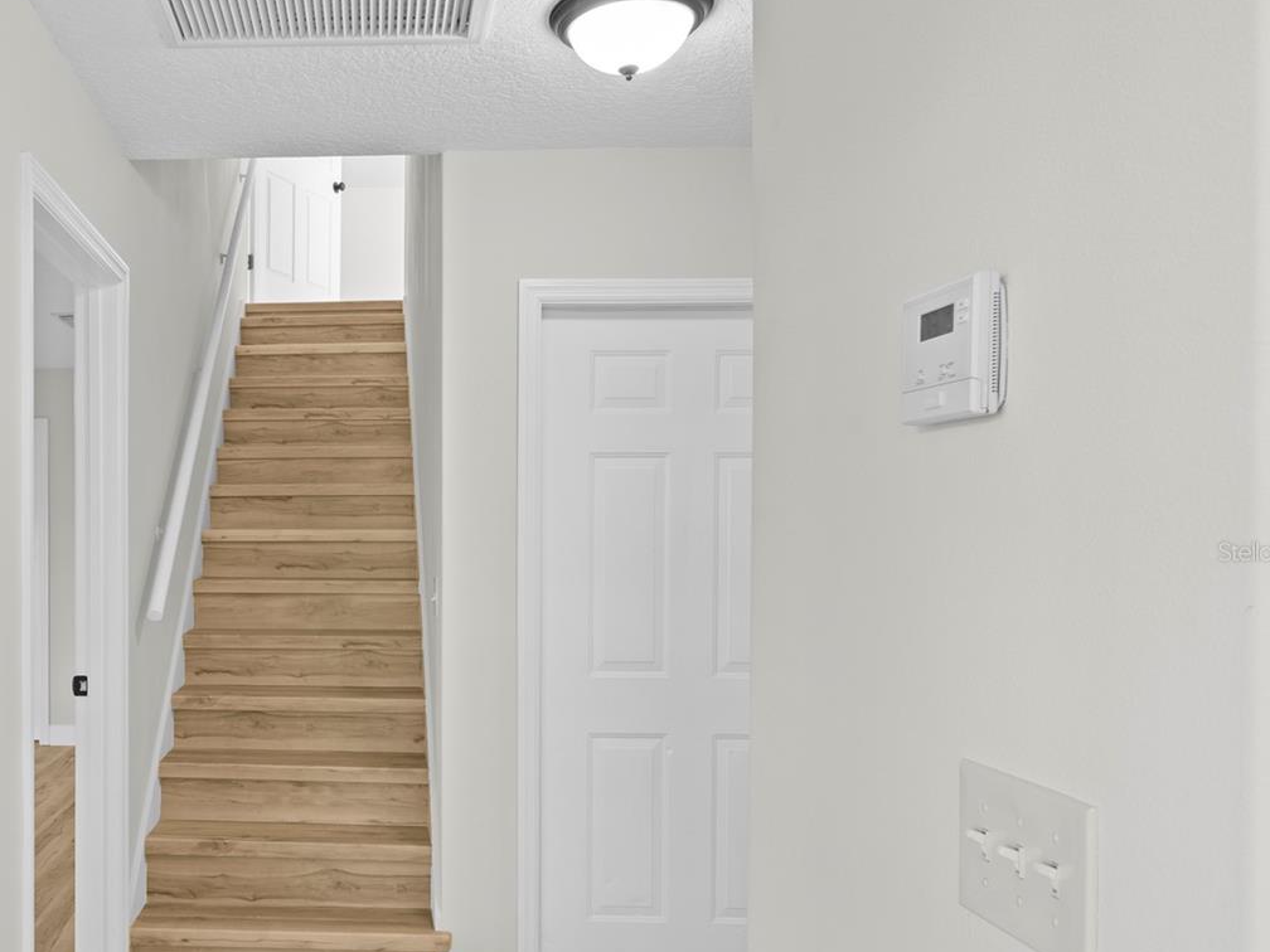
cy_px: 552
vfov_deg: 48.0
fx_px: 1064
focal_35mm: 29
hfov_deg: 58.5
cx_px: 323
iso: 160
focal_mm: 19
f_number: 9
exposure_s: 2.5
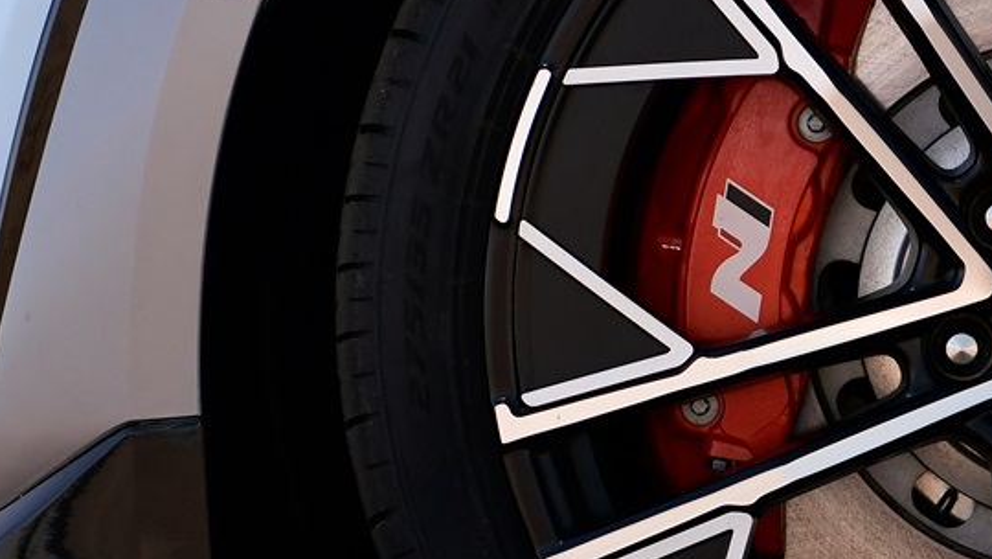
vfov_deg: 4.7
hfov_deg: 8.3
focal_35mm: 258
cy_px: 180
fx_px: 6788
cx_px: 795
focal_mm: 70
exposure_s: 1/1600
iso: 400
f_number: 3.2
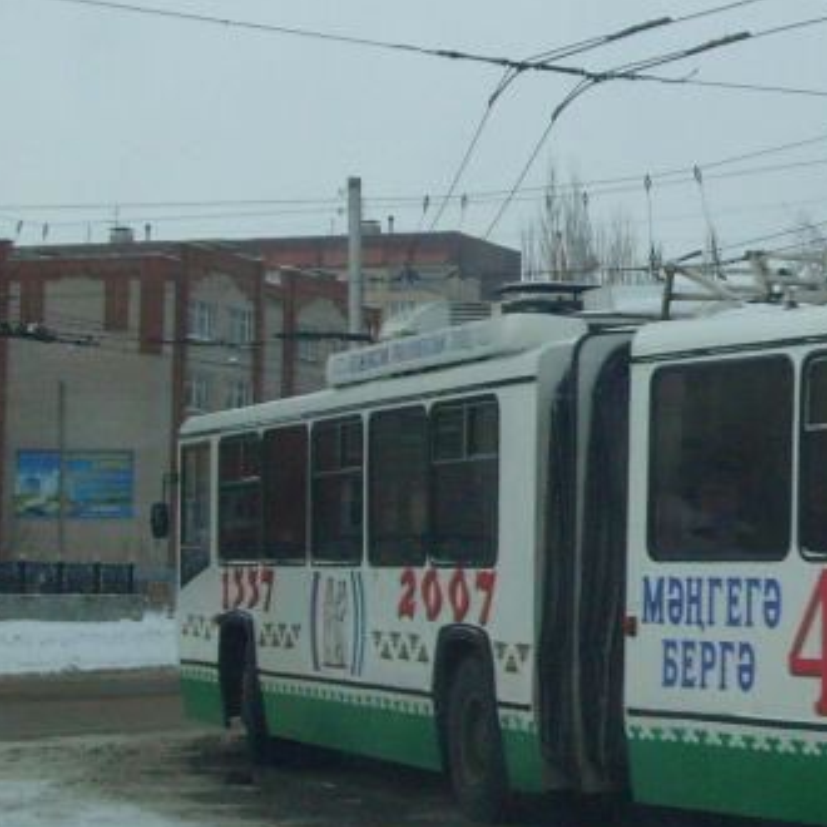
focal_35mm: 115
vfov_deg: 15.2
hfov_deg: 14.7
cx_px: 952
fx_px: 3108
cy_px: 358
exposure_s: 1/90
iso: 80
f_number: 7.7
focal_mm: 7.2
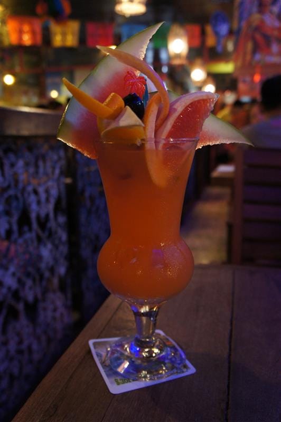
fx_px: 352
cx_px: 140
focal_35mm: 30
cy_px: 211
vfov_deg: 62.0
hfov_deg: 43.5
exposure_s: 1/30
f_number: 4
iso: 1250
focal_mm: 20
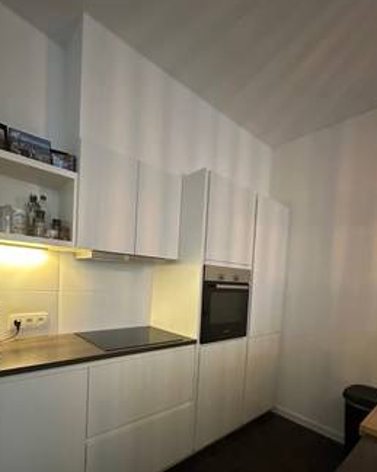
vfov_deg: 84.9
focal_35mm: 18
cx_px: 164
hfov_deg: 73.5
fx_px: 251
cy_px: 292
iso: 800
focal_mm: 2.22
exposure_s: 1/50
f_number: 2.2
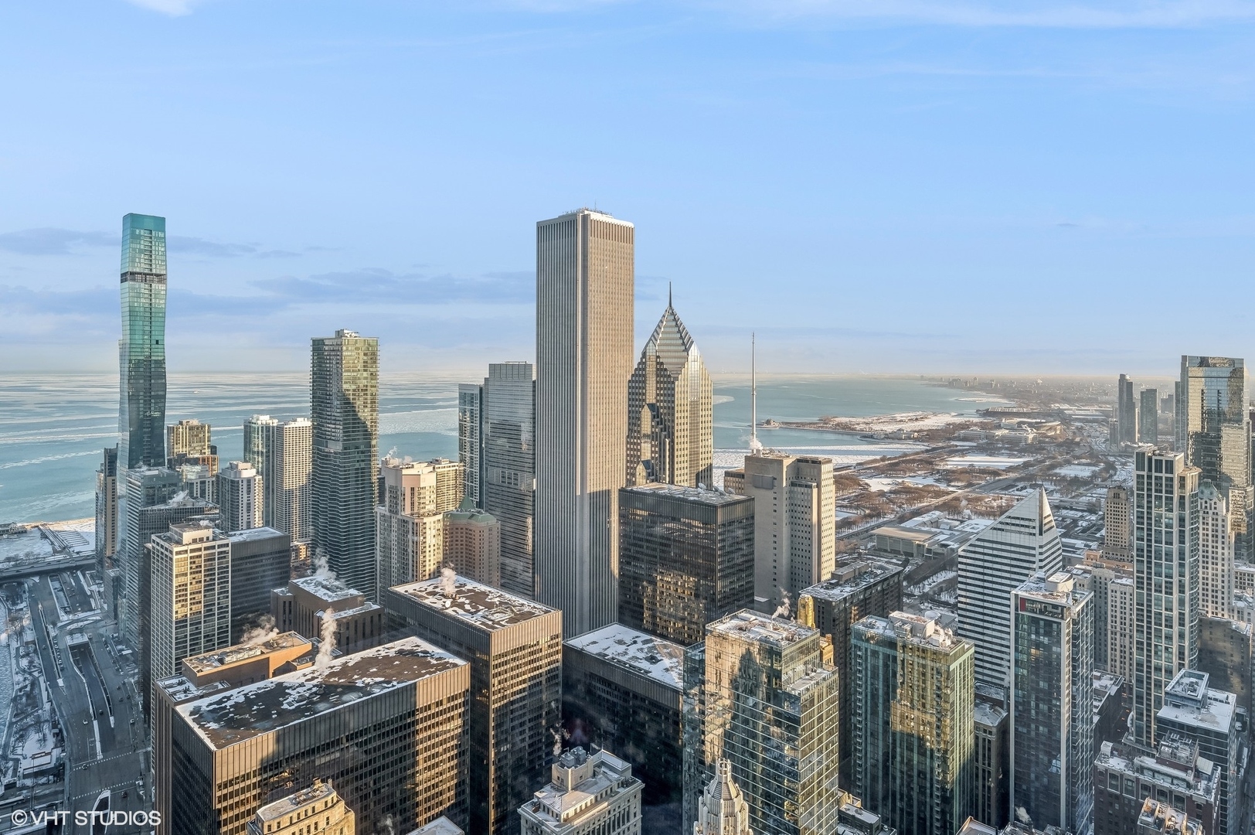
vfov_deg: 63.1
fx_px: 679
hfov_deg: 85.5
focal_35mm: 20
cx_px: 628
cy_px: 418
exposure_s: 1/125
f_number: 9.5
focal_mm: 19.5
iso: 200
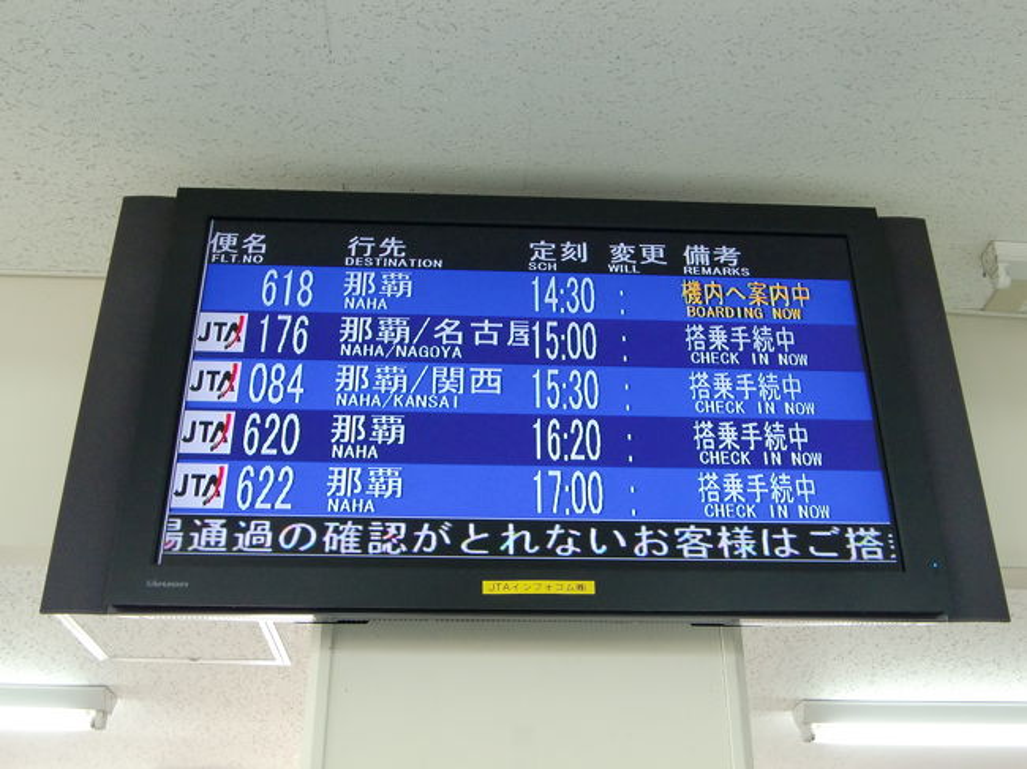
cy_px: 384
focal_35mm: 39
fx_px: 1157
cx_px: 514
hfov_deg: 47.9
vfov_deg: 36.8
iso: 320
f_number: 3
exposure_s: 1/60
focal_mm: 6.9
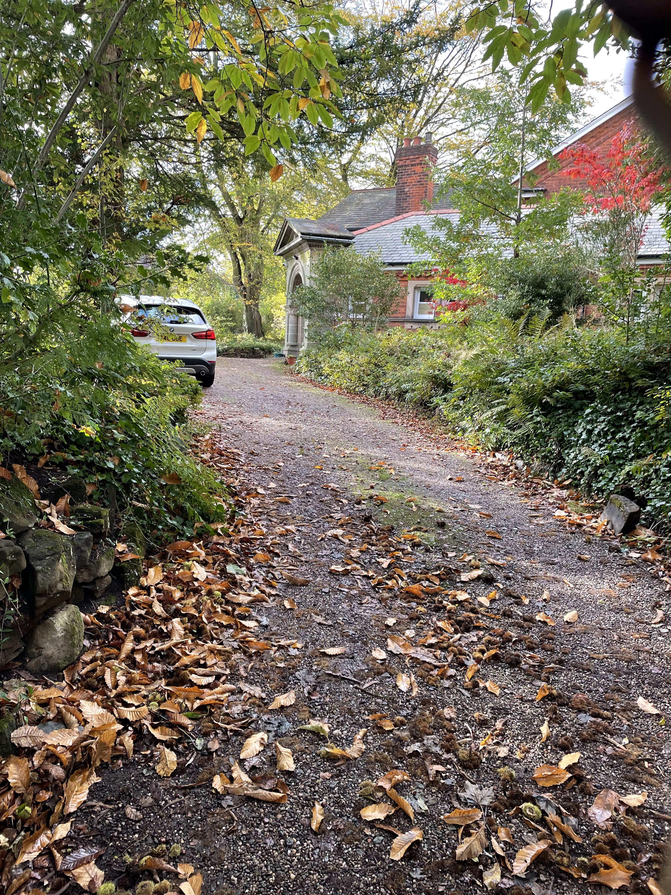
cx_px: 336
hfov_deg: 53.1
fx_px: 672
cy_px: 448
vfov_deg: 67.3
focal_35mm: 26
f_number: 1.6
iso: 40
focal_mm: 4.2
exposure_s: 1/121
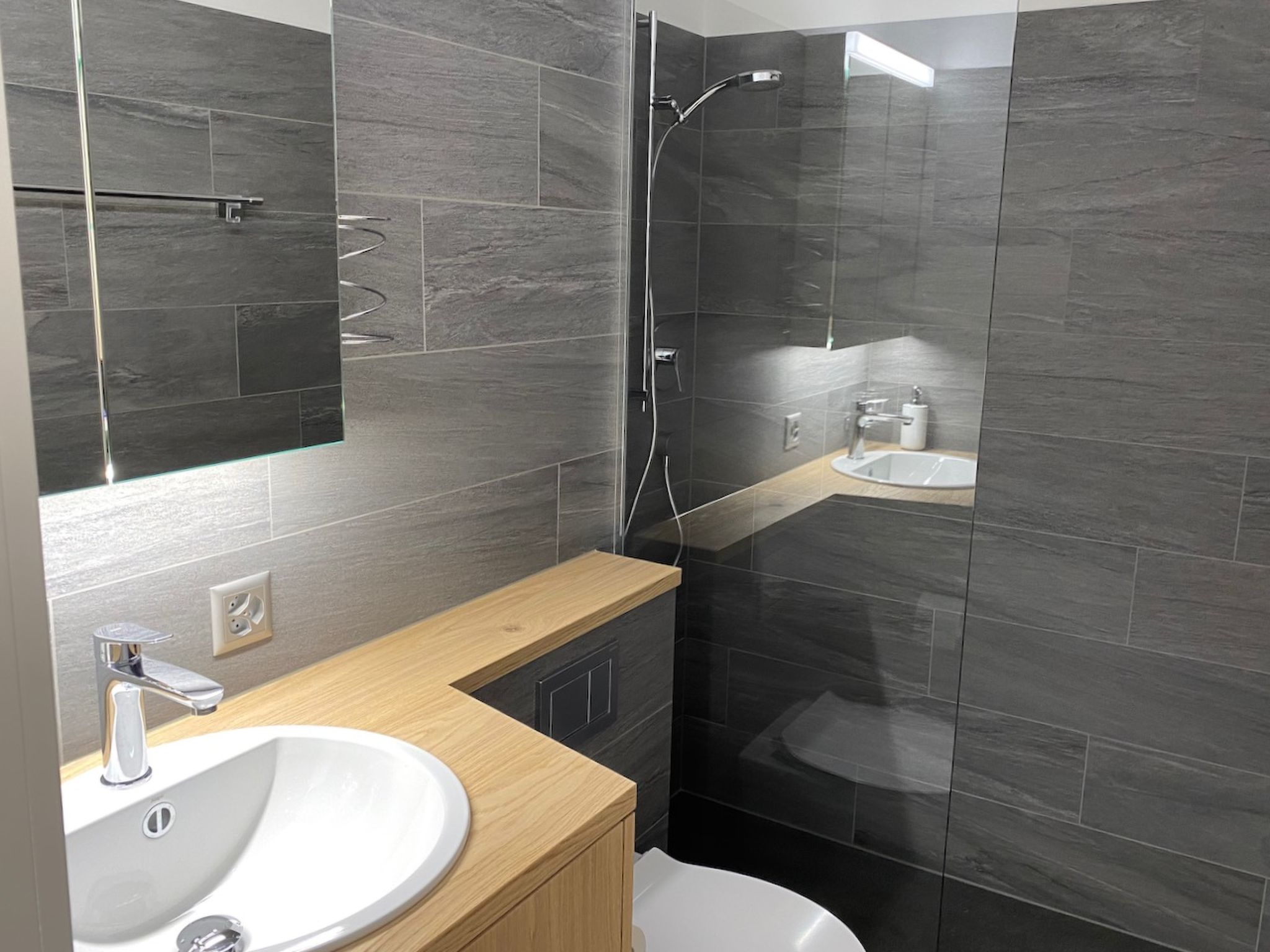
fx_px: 954
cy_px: 476
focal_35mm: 26
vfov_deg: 53.1
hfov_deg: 67.3
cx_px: 635
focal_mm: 4.25
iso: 160
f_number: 1.8
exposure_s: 1/50
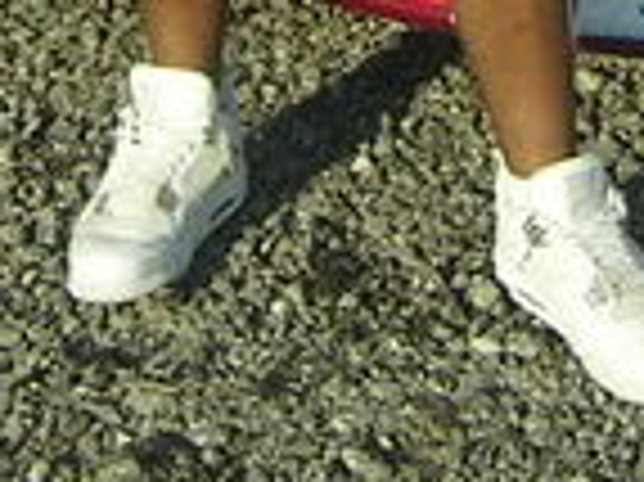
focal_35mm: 202
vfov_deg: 6.8
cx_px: 311
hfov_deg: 9.8
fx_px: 3755
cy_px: -775
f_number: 4.8
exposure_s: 1/323
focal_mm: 5.6
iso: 50
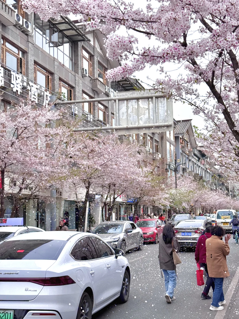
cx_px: 120
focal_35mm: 48
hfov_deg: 30.3
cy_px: 160
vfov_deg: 39.7
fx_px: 442
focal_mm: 6.76
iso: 64
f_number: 1.78
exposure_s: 1/1513
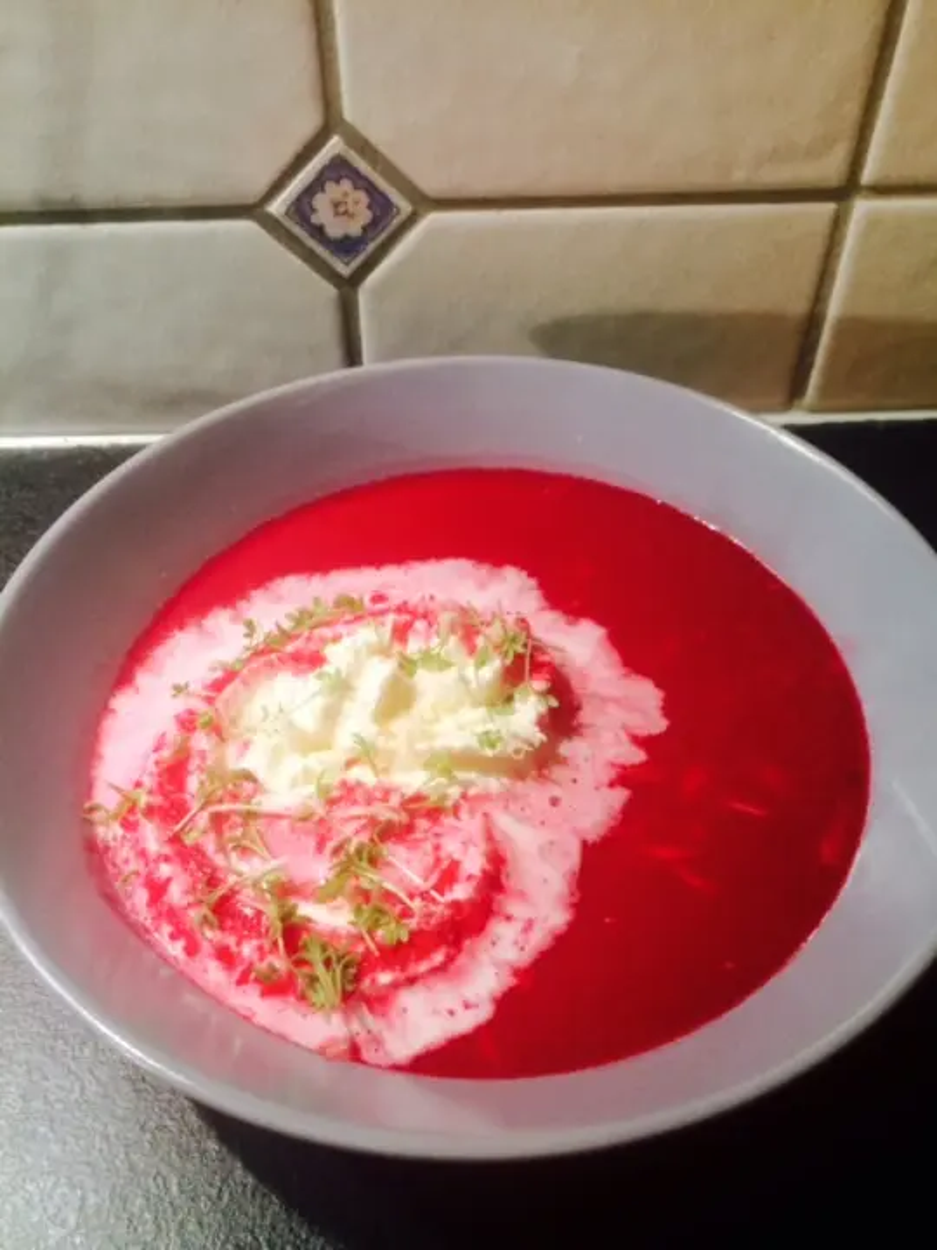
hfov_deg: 48.2
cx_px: 468
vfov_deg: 61.7
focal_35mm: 29
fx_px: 1047
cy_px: 625
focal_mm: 4.15
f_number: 2.2
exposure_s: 1/33
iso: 160
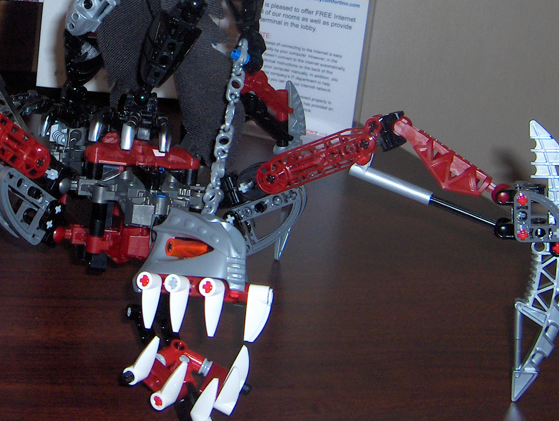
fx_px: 1342
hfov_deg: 23.2
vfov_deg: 17.4
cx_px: 124
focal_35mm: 83
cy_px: 0
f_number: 2.8
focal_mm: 8
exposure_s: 1/60
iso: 100
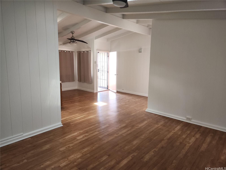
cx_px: 113
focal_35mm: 23
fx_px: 150
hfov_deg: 73.9
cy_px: 85
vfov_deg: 58.9
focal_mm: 5.4
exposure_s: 1/60
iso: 80
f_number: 1.8
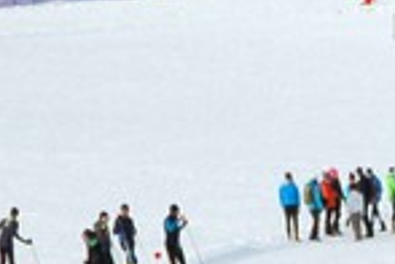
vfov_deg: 2.9
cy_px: 493
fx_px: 5200
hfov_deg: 4.3
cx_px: 854
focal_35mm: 474
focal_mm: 58
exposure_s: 1/1600
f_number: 6.3
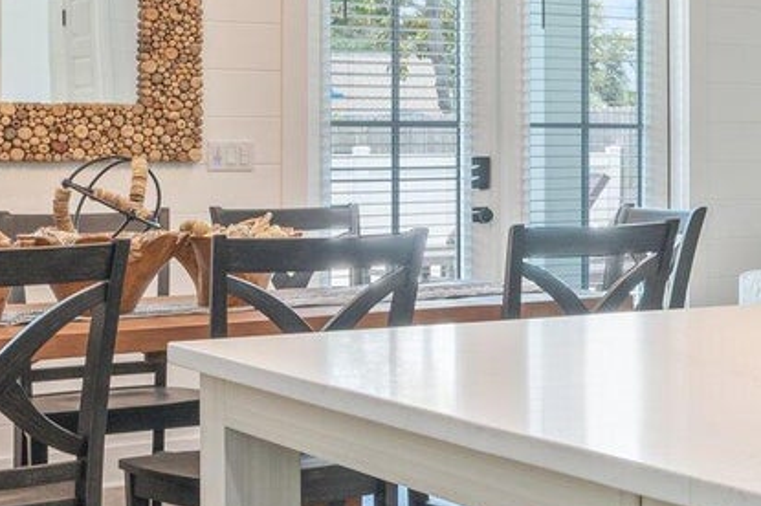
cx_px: 1106
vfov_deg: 17.0
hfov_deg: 21.7
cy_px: 150
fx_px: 1687
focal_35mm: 80
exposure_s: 1/8
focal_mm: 21.5
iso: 200
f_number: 9
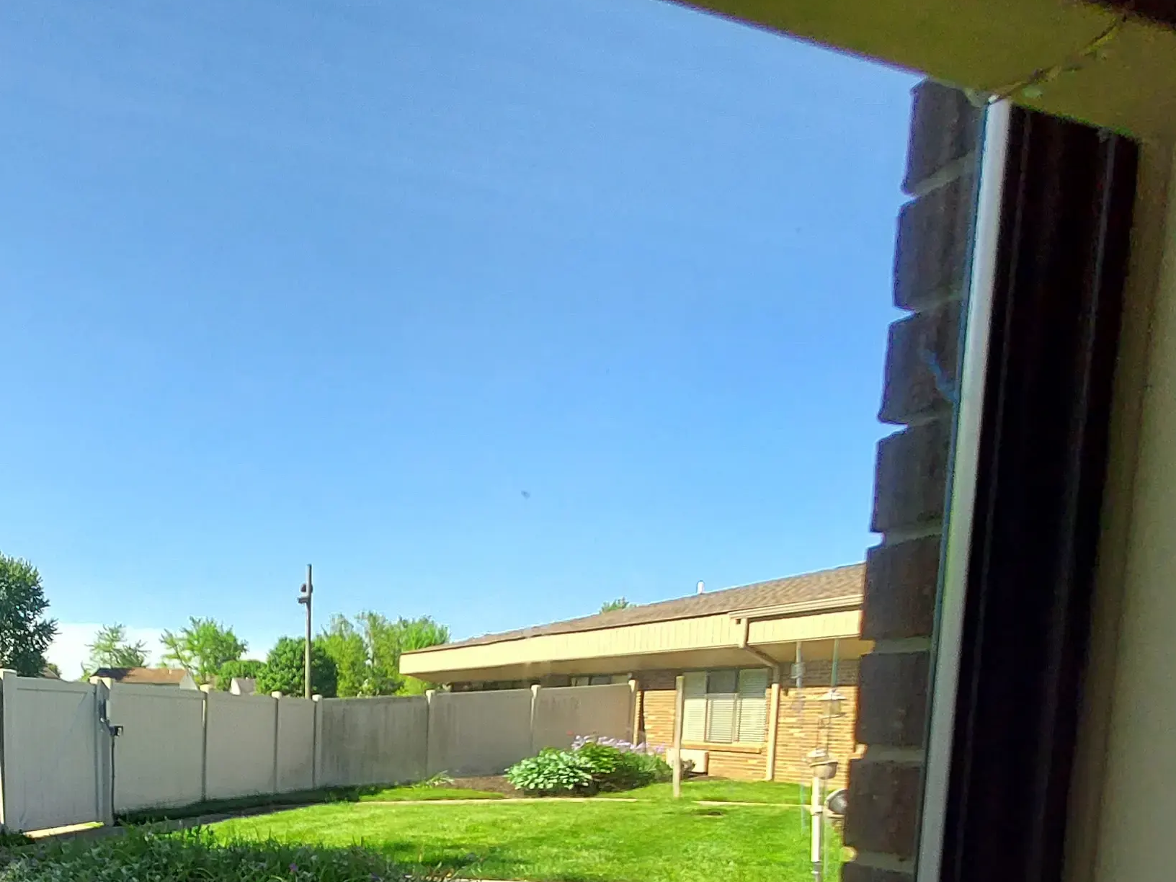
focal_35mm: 26
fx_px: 883
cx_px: 299
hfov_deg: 63.5
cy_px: 803
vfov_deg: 47.4
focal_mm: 1.42
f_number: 2.2
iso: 50
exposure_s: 1/485
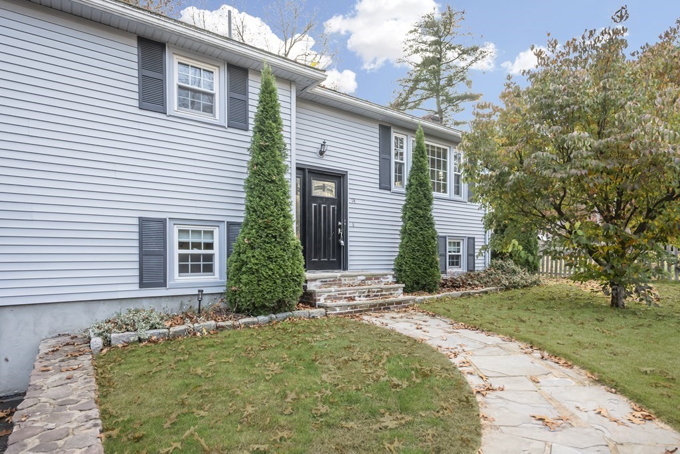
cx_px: 340
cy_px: 227
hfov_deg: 86.6
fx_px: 361
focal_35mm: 19
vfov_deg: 64.4
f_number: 2.8
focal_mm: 19.1
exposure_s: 1/500
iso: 1000
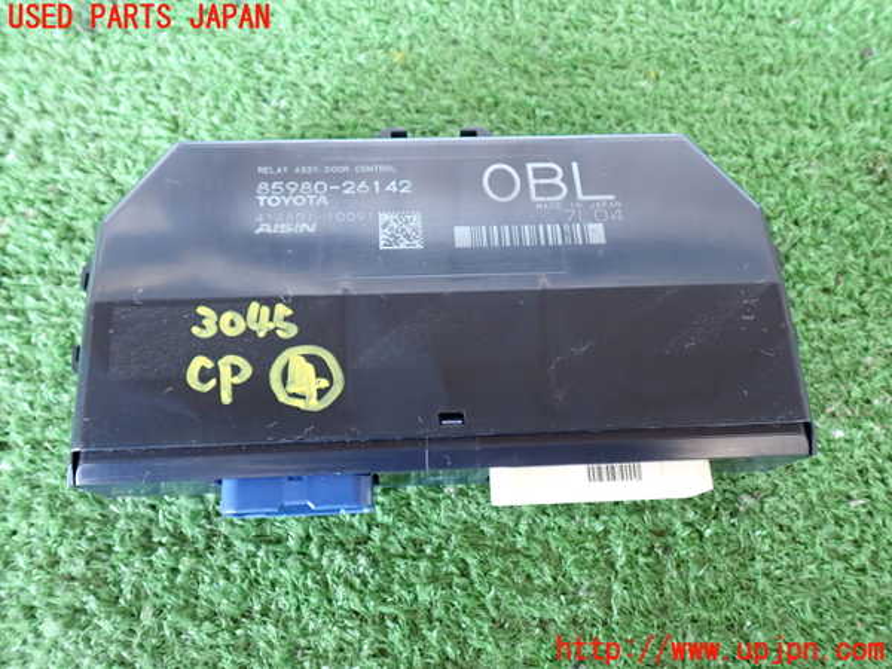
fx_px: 773
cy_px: 334
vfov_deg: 46.8
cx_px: 446
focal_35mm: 30
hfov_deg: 60.0
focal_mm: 5.4
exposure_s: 1/30
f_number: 2.3
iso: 640
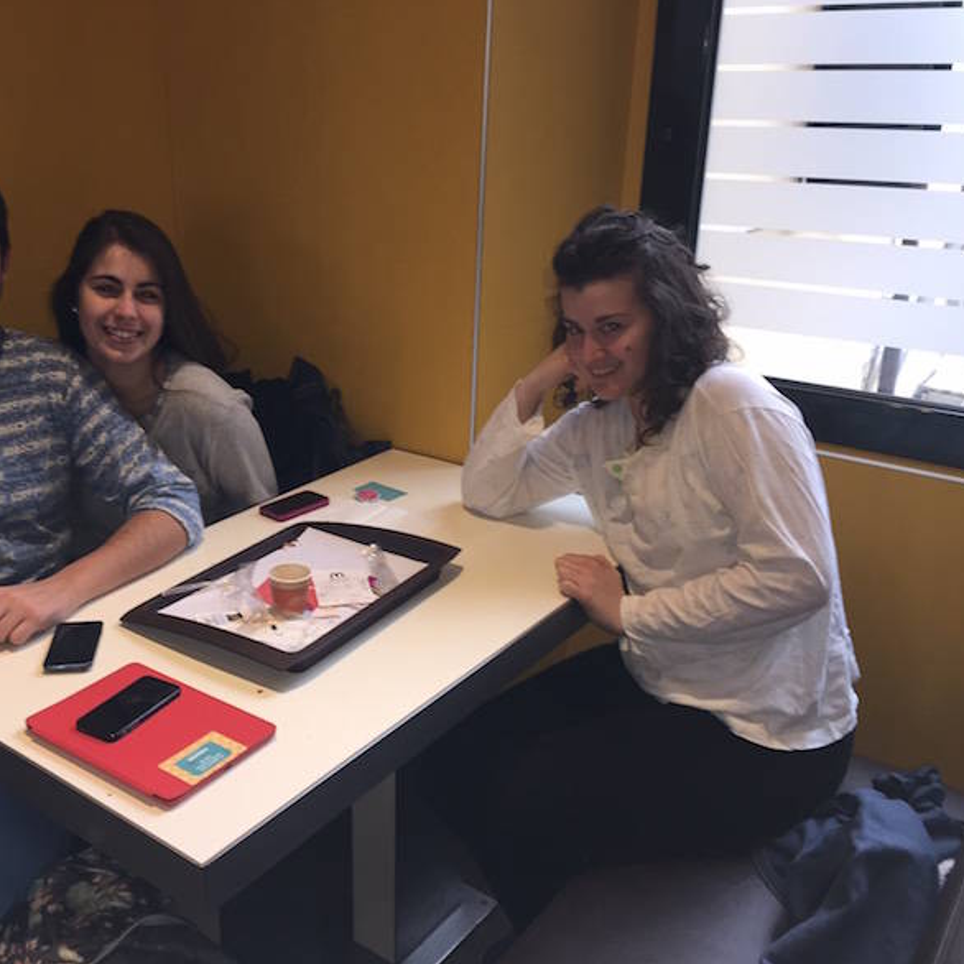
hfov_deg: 46.4
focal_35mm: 35
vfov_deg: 47.2
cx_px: 316
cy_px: 487
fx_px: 1103
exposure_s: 1/30
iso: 64
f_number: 2.2
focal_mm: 4.15
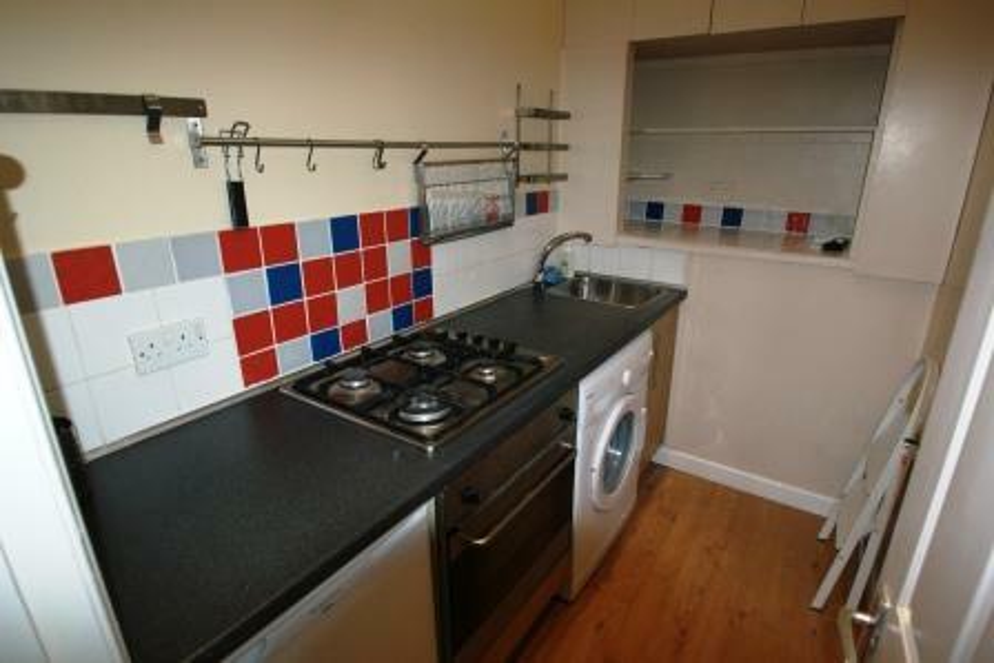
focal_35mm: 18
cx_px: 497
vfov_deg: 67.4
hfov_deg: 90.0
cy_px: 332
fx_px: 497
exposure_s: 1/60
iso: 400
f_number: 5.6
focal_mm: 12
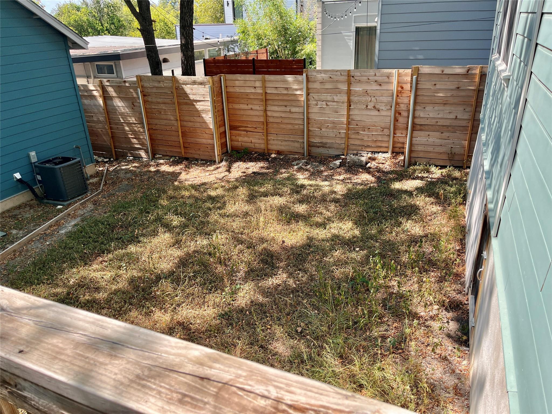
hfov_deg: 67.3
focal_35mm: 26
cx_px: 276
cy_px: 207
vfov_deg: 53.1
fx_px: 415
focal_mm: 5.1
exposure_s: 1/742
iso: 50
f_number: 1.6
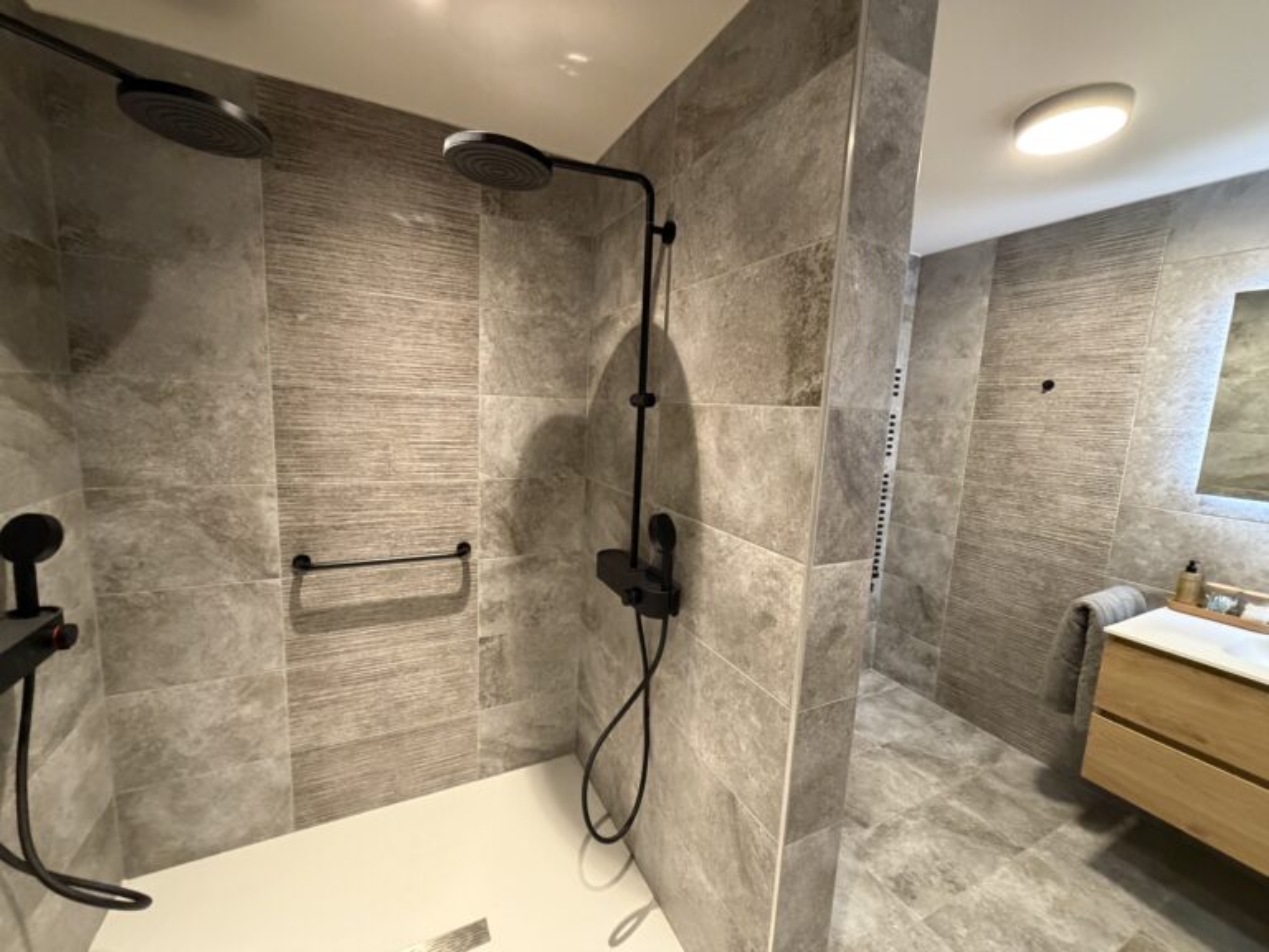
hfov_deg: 102.1
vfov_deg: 85.7
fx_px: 513
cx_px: 634
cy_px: 476
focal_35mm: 14
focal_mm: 2.22
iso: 500
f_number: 2.2
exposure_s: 1/50
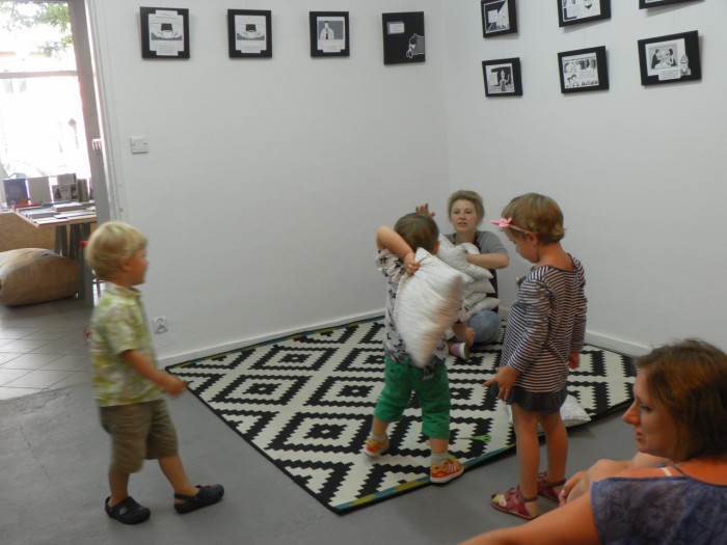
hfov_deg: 50.1
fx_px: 777
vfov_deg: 38.7
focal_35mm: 37
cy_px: 272
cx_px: 364
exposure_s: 1/30
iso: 200
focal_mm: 6.6
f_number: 3.2
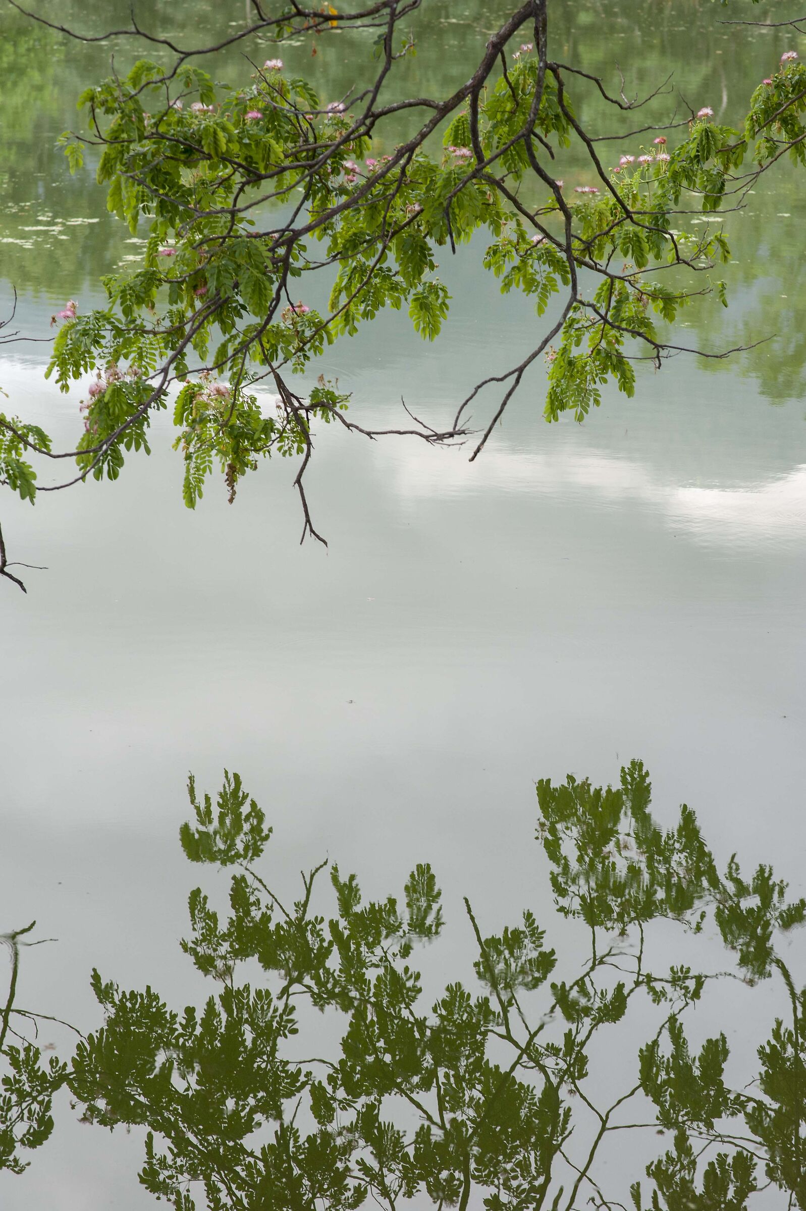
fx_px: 2858
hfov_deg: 16.1
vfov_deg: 23.9
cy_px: 606
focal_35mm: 85
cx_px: 403
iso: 800
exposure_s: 1/180
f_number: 5.6
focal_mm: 85
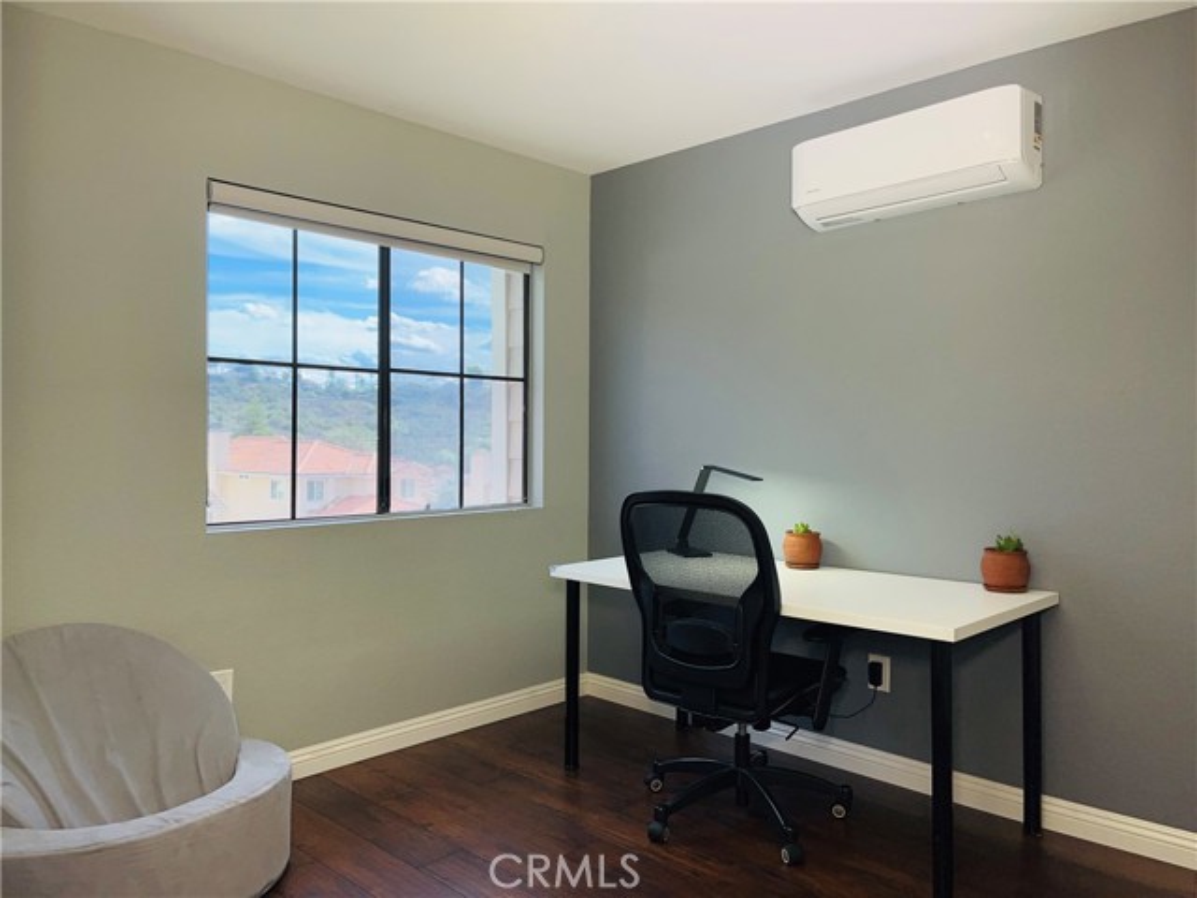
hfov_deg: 67.3
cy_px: 449
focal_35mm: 26
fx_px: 899
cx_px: 598
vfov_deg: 53.1
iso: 40
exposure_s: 1/206
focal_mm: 5.1
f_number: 1.6
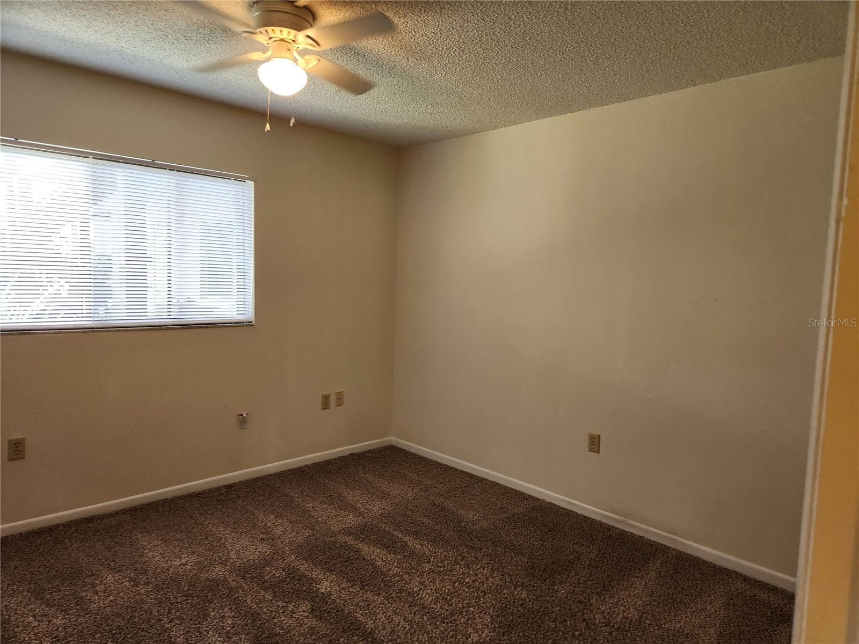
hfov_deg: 73.9
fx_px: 571
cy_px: 322
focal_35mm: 23
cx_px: 430
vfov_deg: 58.9
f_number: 1.8
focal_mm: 5.4
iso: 250
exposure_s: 1/120
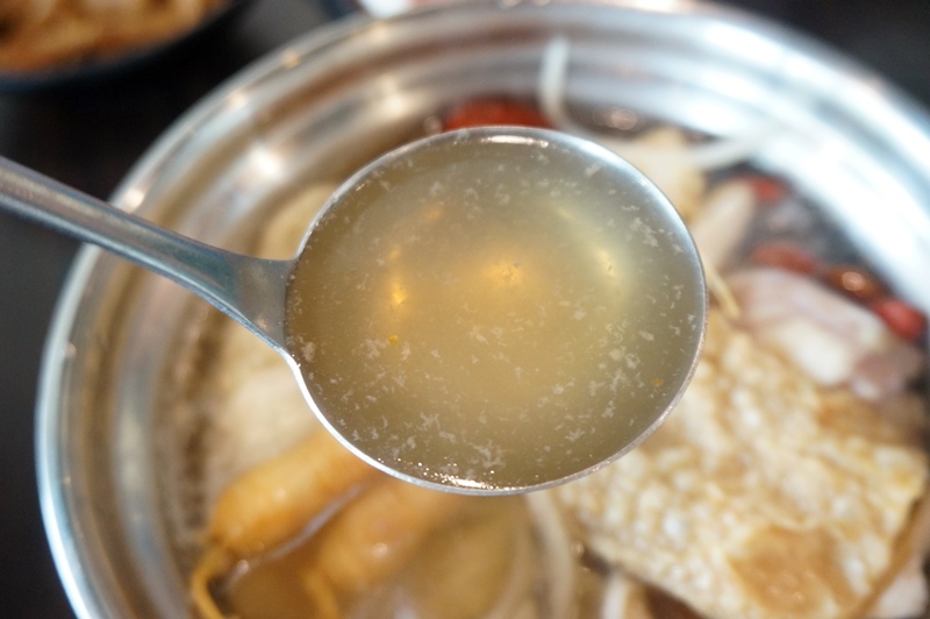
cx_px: 465
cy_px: 310
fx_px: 929
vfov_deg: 36.8
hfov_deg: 53.2
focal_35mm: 36
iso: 1600
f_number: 4.5
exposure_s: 1/60
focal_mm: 24
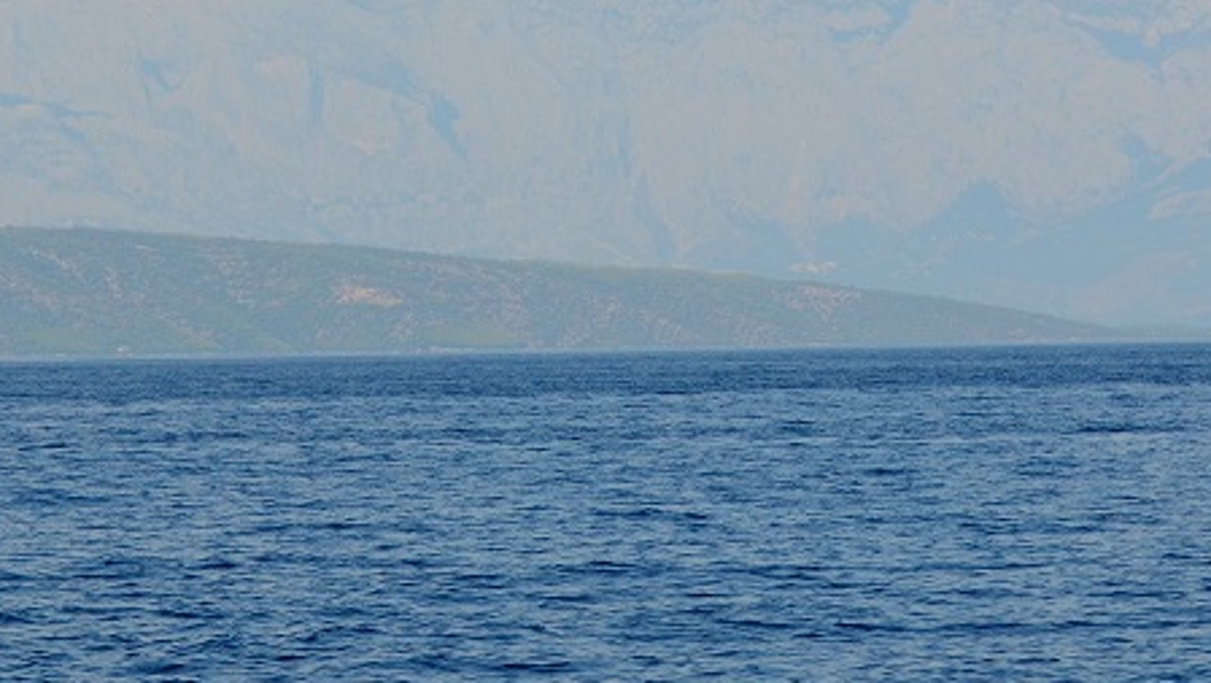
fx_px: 7838
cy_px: -34
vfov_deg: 5.0
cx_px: 498
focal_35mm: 244
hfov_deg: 8.8
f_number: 5.6
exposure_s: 1/2000
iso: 400
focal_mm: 70
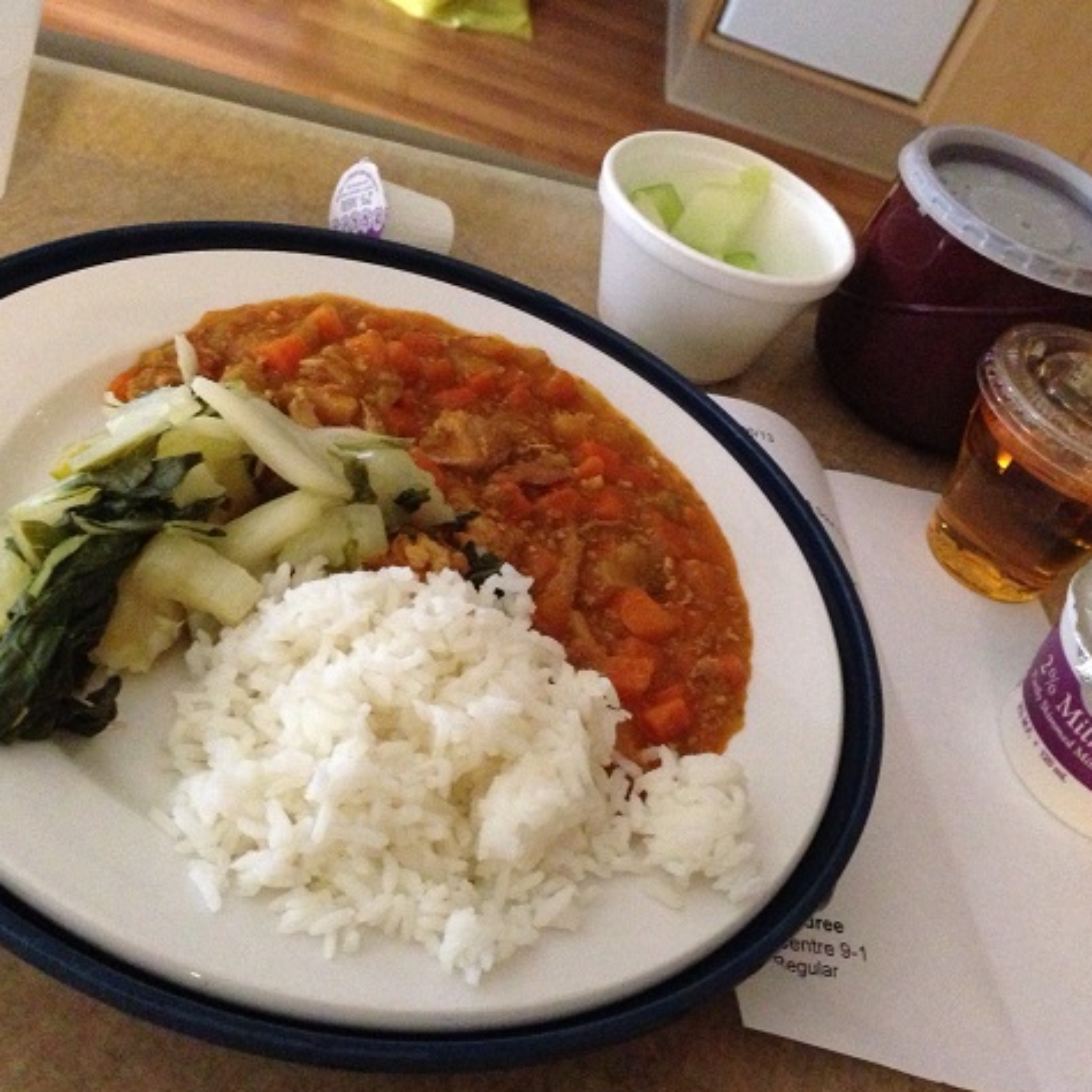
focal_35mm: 40
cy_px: 556
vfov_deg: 41.9
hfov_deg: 41.9
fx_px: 1428
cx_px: 560
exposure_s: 1/15
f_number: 2.4
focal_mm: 4.13
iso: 800
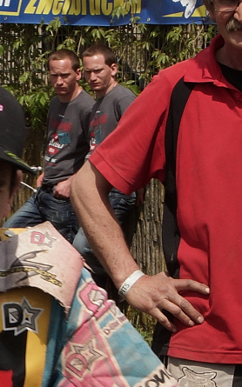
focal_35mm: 206
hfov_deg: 6.3
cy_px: 270
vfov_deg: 10.2
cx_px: -159
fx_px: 2175
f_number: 18
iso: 200
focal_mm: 50
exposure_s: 1/250
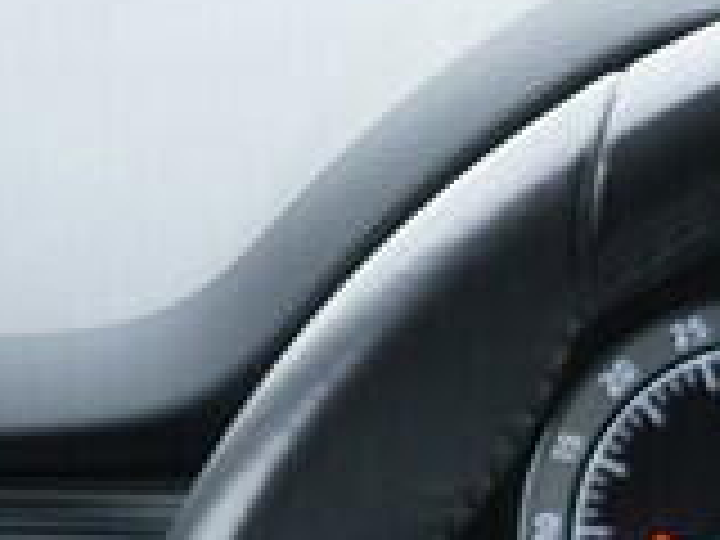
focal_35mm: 221
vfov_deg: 6.5
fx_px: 4597
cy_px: 1073
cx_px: 1210
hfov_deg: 8.7
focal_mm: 24
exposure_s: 1/40
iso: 250
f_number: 2.8
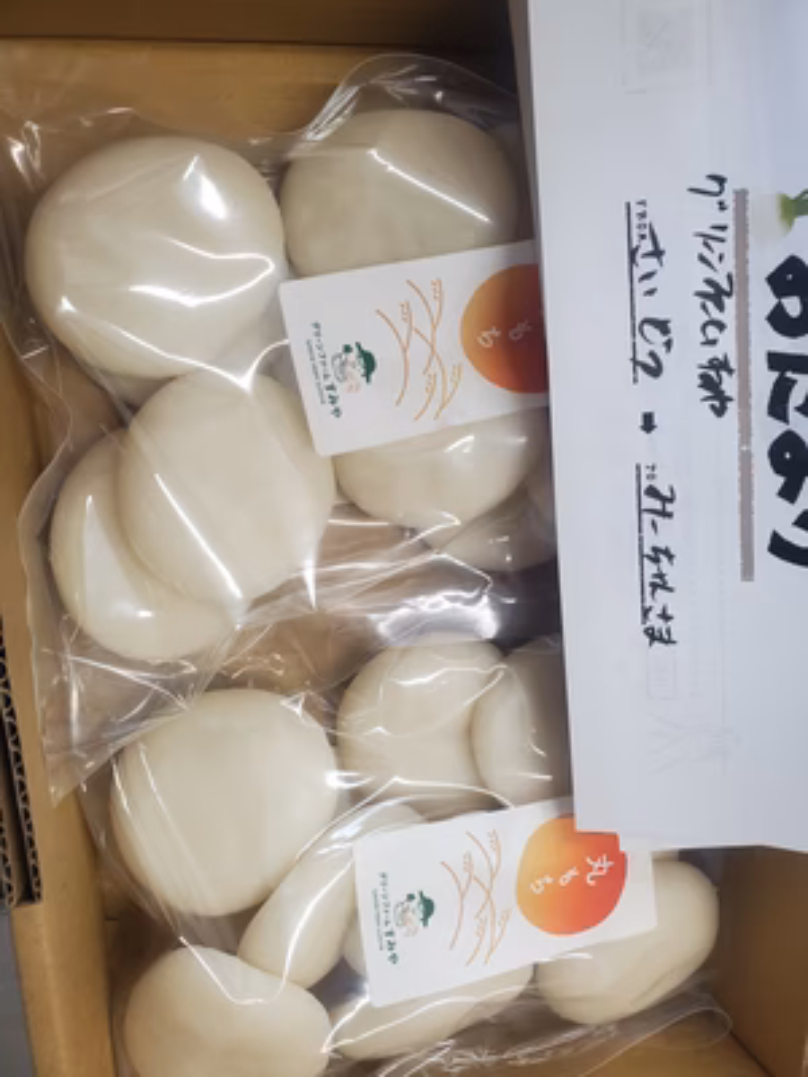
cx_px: 404
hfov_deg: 53.1
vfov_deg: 67.3
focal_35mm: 26
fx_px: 809
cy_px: 538
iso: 160
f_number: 2.4
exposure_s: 1/120
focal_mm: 4.3
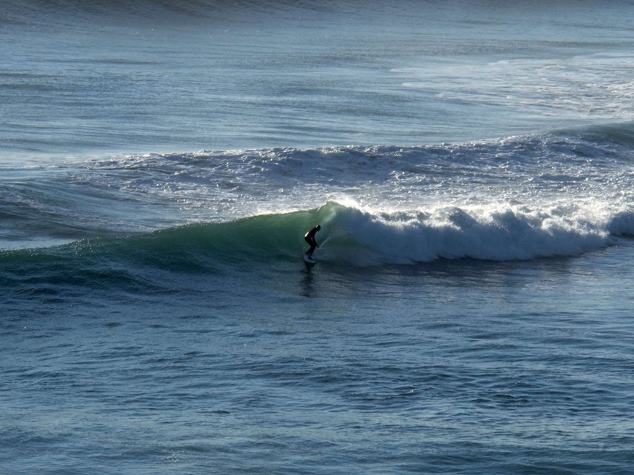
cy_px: 237
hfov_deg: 5.3
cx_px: 340
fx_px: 6848
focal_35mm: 374
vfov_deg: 4.0
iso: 640
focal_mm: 230
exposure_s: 1/500
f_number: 22
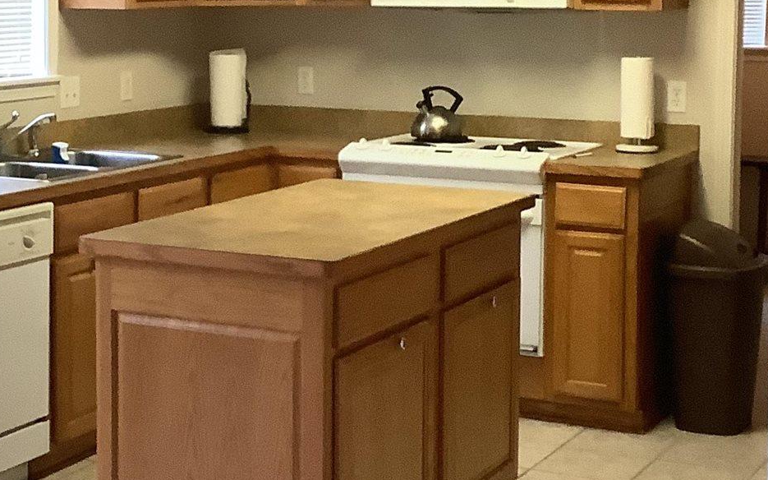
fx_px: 1695
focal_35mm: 81
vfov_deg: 16.0
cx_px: 265
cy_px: 136
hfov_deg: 25.4
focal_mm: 3.3
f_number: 2.4
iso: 160
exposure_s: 1/50
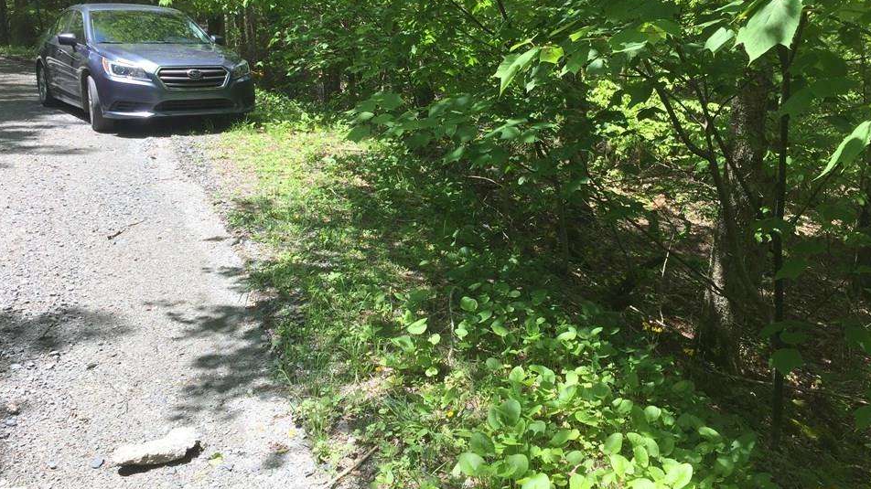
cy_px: 184
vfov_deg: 34.5
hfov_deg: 58.0
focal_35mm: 34
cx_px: 465
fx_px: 785
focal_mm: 4.15
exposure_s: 1/670
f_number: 2.2
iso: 32
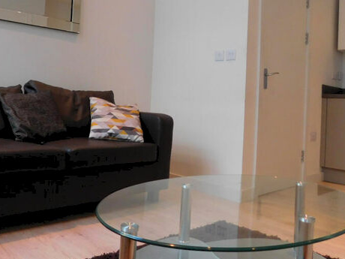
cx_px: 114
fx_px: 349
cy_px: 95
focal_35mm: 35
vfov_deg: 40.4
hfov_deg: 51.6
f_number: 3
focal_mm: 4
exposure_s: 1/30
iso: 320
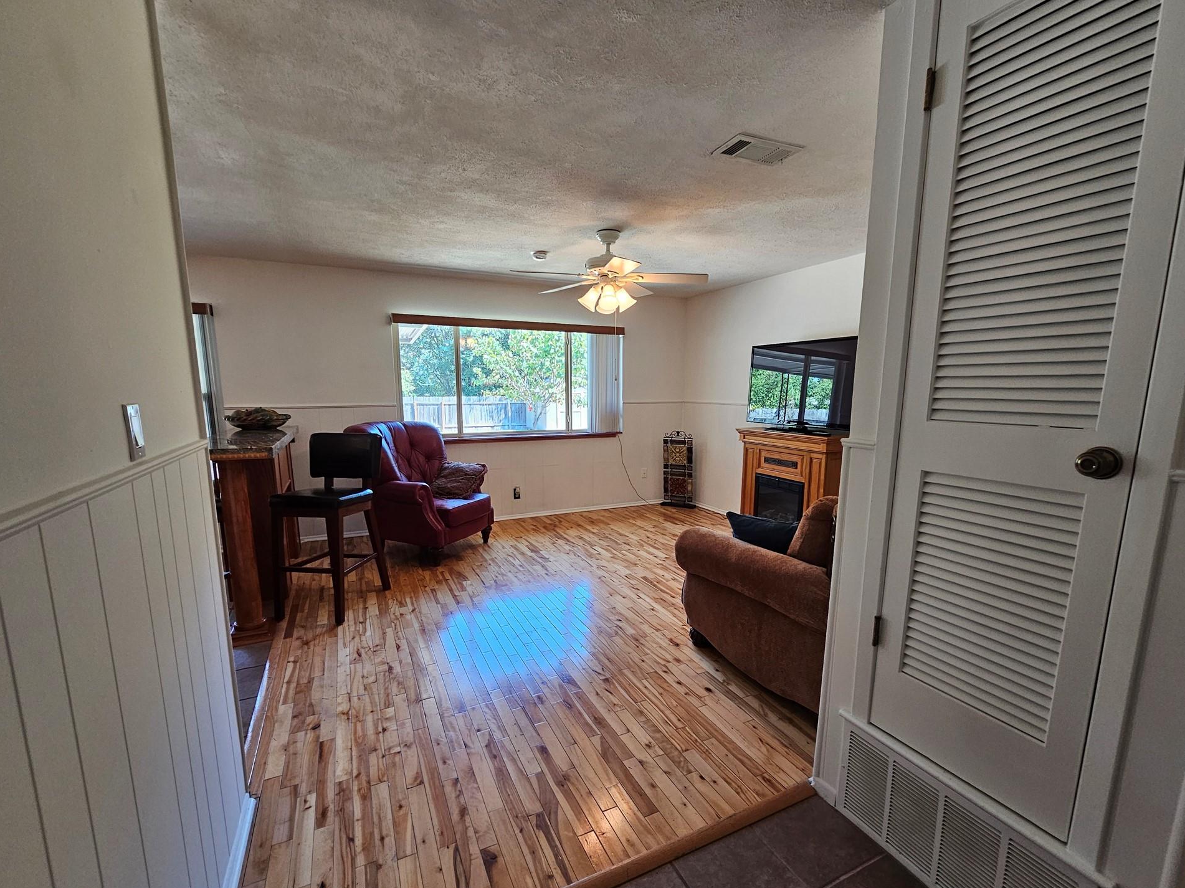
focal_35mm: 14
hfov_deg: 102.1
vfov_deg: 85.6
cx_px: 606
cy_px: 468
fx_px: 479
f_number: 2.2
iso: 125
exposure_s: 1/60
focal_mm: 2.2
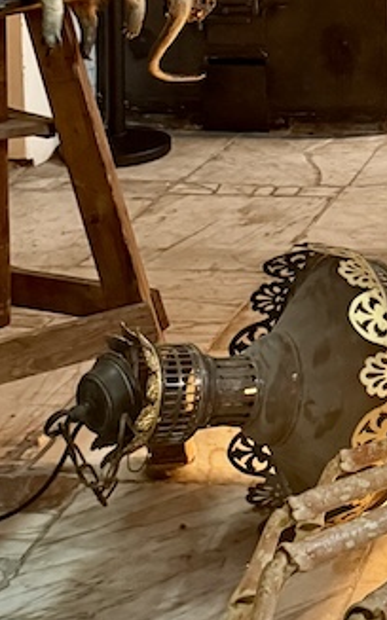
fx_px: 1402
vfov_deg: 22.4
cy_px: -175
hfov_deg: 14.2
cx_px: 664
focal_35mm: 83
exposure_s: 1/33
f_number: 1.78
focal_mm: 6.76
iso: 800
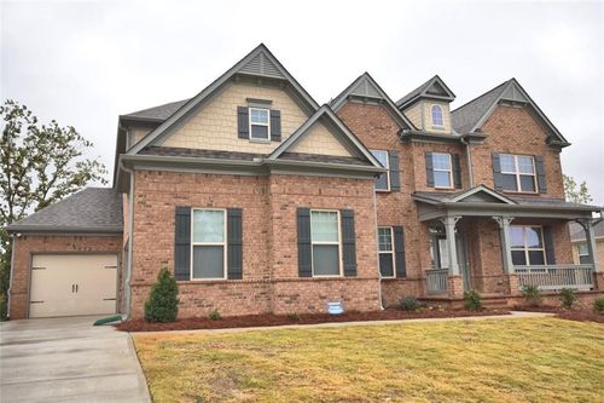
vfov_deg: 43.6
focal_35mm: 30
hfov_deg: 61.9
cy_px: 202
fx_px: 503
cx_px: 302
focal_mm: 20
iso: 140
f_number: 5.6
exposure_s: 1/125
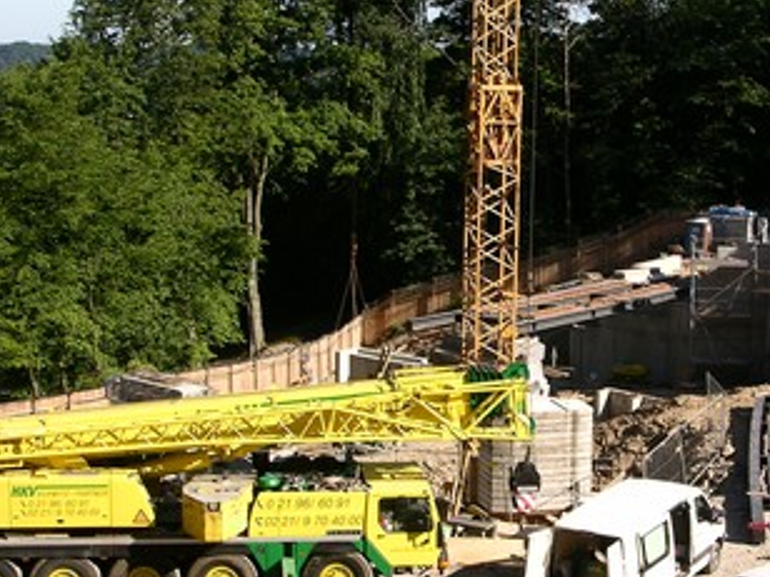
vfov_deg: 21.0
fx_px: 1557
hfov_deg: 27.5
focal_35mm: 70
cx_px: 559
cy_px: 333
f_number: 7.1
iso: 50
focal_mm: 8.9
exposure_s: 1/120
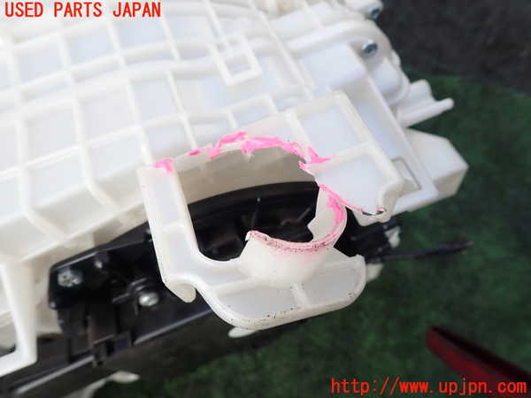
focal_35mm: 25
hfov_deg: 69.4
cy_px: 199
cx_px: 266
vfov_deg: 54.9
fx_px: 383
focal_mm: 4.5
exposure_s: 1/320
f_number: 2.8
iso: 100
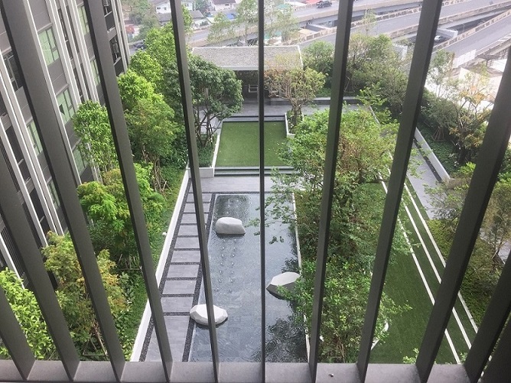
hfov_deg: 61.7
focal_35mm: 29
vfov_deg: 48.2
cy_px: 192
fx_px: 428
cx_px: 256
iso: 32
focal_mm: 4.15
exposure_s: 1/338
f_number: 2.2
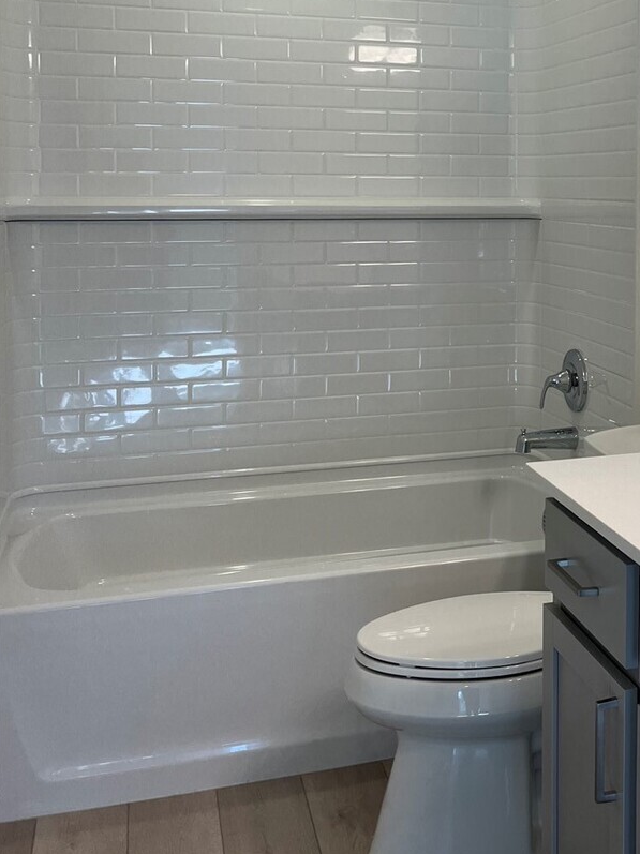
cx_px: 576
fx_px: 1160
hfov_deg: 29.6
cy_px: 233
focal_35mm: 47
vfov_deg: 39.5
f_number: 1.6
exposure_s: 1/134
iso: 32
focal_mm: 5.1
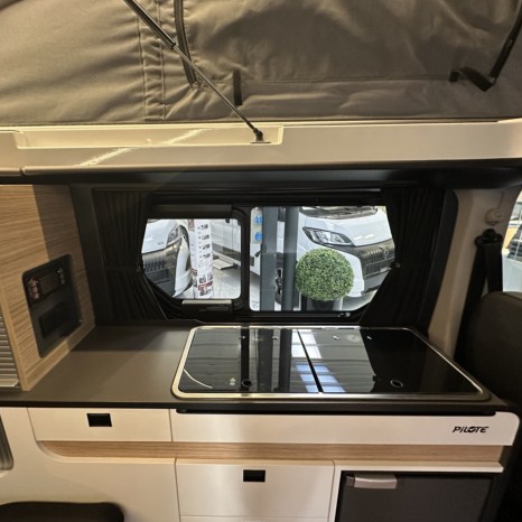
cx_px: 233
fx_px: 290
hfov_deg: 83.7
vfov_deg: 84.0
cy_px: 268
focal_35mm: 17
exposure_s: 1/50
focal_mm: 2.22
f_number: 2.2
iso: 640
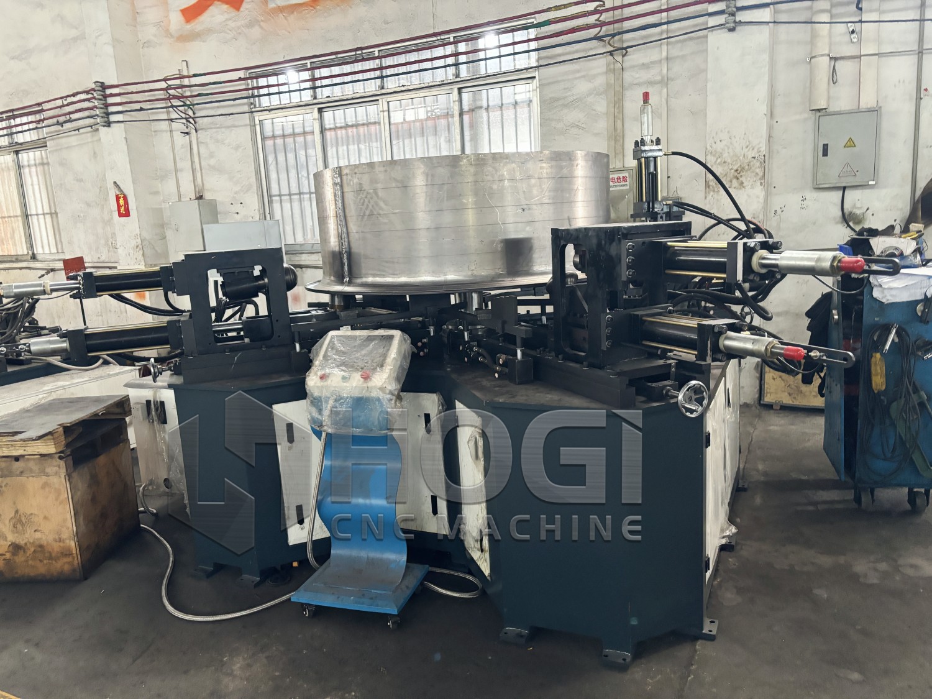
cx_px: 466
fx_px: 700
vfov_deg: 53.1
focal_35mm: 26
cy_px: 350
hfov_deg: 67.3
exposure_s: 1/47
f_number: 1.6
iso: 500
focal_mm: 5.96
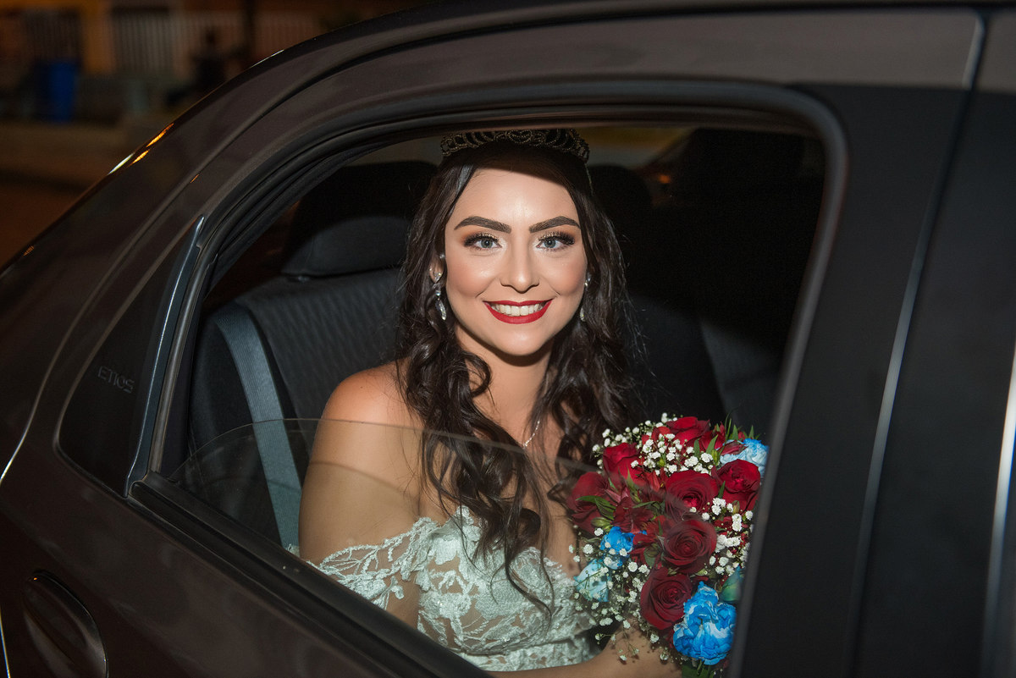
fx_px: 1412
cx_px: 508
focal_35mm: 50
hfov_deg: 39.6
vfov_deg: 27.0
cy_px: 339
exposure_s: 1/125
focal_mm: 50
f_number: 2.8
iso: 1600
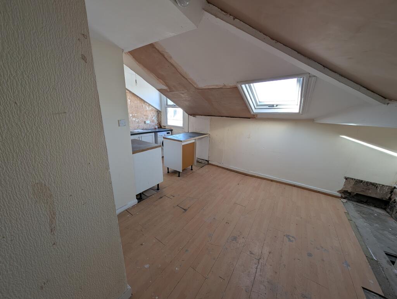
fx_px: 138
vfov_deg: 94.6
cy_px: 150
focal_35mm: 12
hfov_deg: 110.5
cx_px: 198
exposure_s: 1/92.6
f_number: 1.95
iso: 47
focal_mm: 2.23
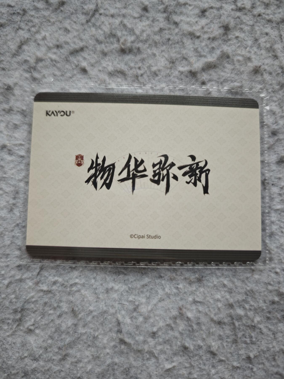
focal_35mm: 23
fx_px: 252
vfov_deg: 73.9
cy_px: 190
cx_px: 142
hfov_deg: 58.9
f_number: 1.6
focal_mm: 6.55
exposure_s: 1/179
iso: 50
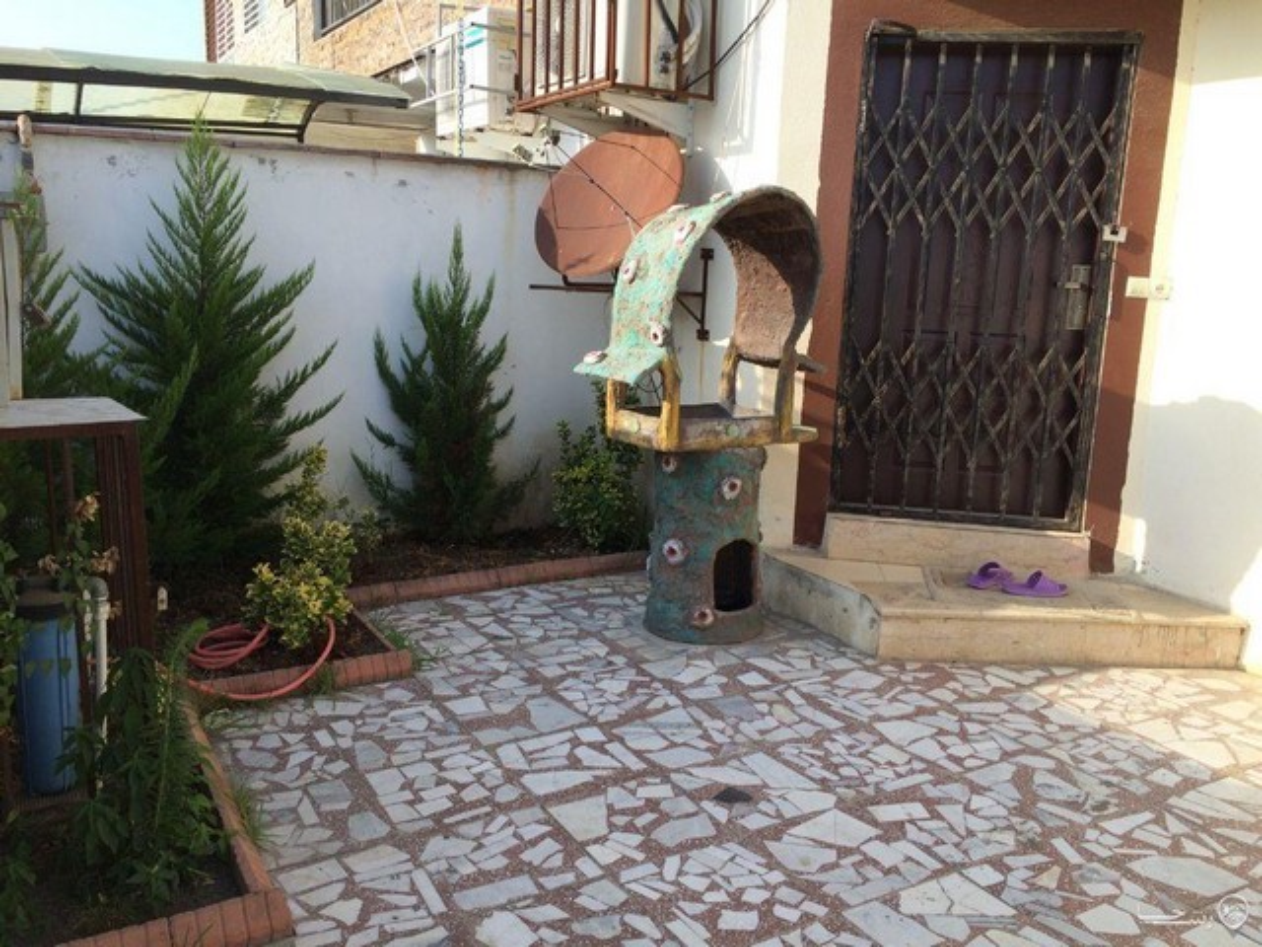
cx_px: 631
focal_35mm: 29
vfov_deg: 48.2
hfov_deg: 61.7
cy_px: 474
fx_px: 1057
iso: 32
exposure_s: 1/746
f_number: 2.2
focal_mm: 4.15
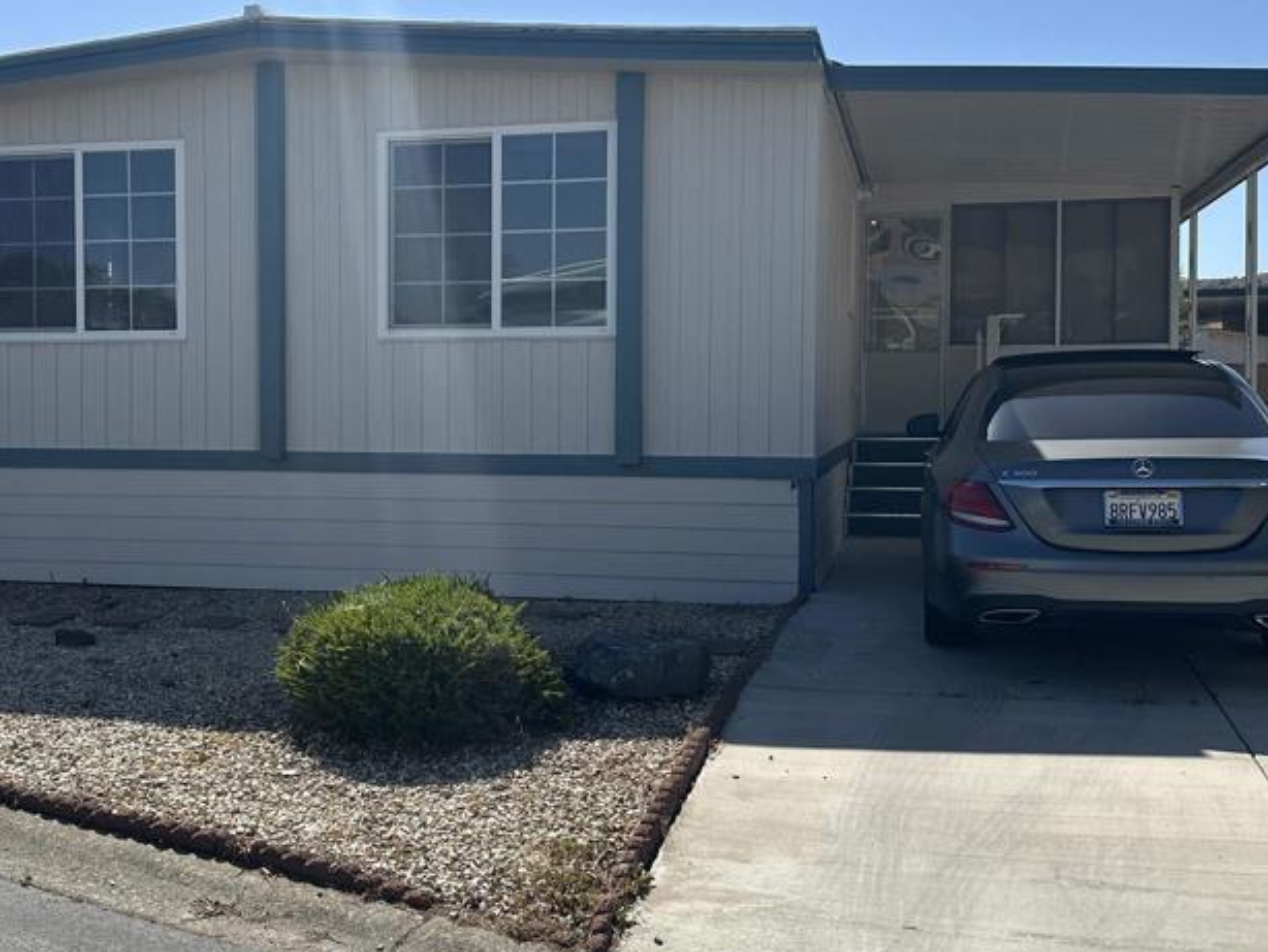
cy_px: 419
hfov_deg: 46.6
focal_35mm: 40
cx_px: 525
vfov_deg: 35.9
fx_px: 1466
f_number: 1.78
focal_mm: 6.86
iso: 80
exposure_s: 1/6211
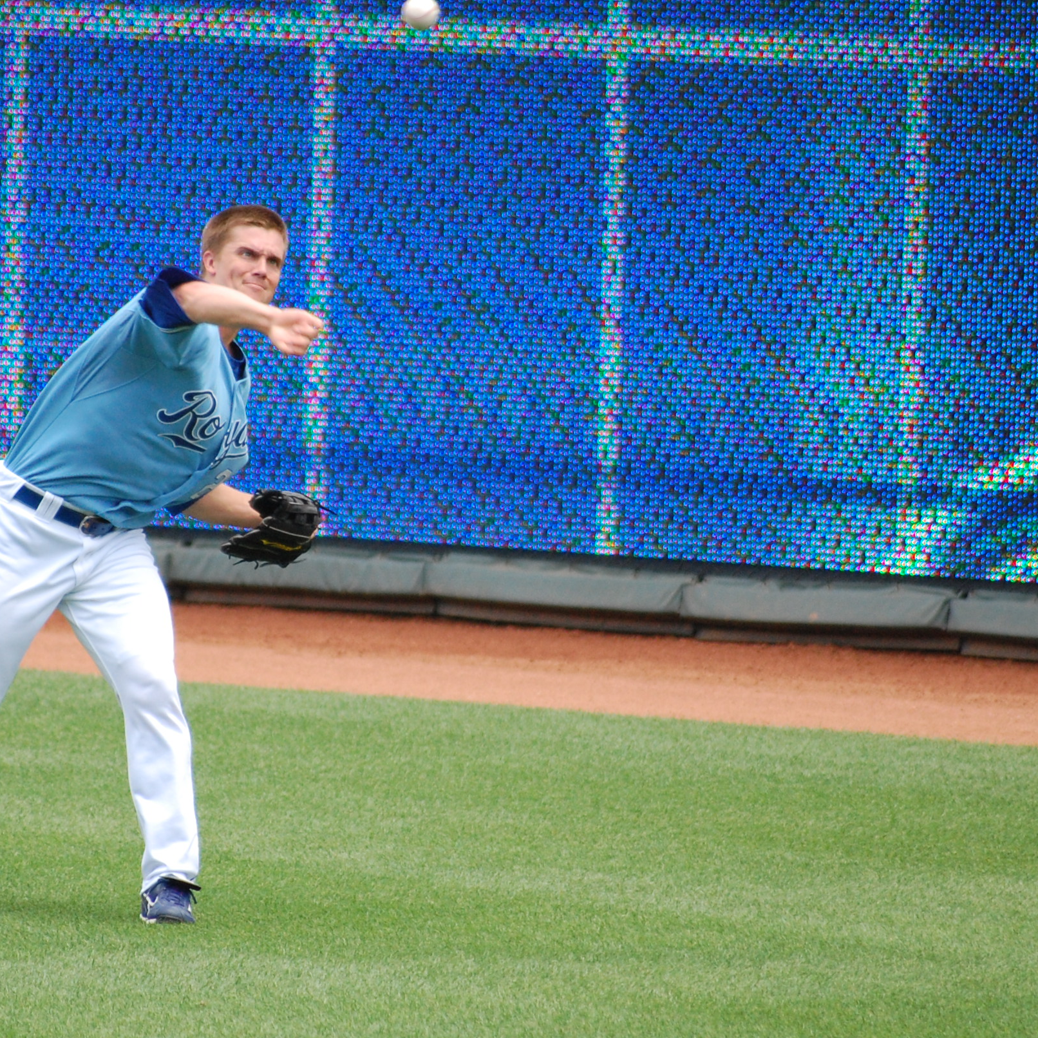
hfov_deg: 2.5
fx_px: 24189
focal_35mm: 713
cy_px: 478
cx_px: 337
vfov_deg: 2.5
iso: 800
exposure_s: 1/1250
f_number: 5.6
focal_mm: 300
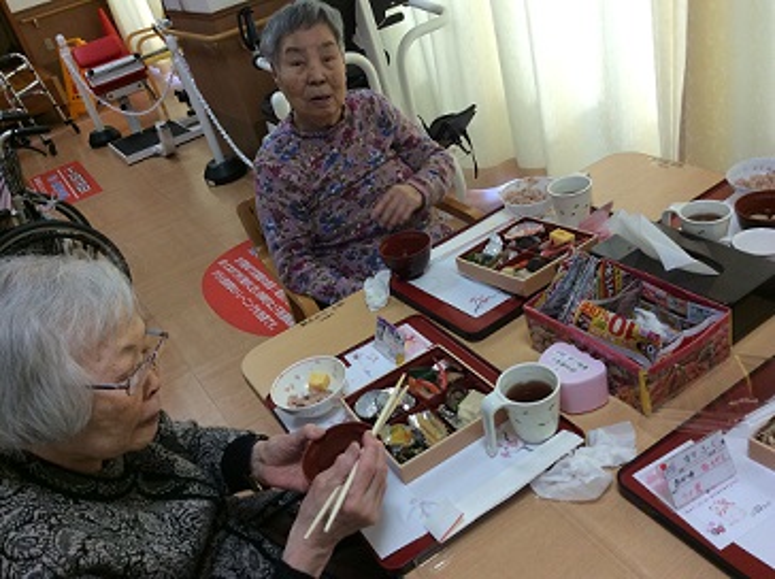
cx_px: 388
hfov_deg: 55.4
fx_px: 738
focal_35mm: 33
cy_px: 290
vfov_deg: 42.9
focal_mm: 3.3
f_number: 2.4
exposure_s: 1/120
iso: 64
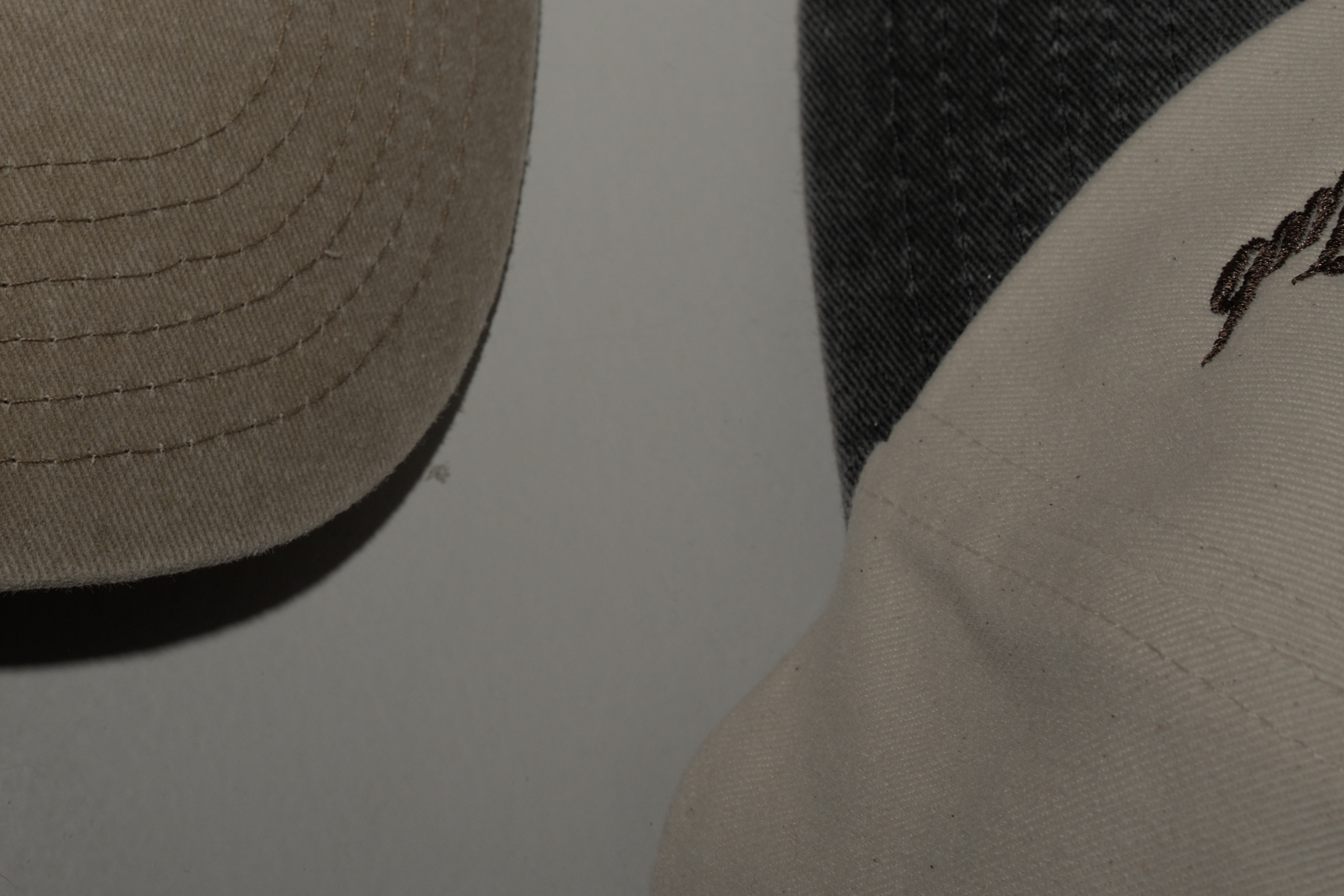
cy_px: -346
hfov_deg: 19.4
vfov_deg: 13.1
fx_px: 3734
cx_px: -210
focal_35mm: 100
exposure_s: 1/100
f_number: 10
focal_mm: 35
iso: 125
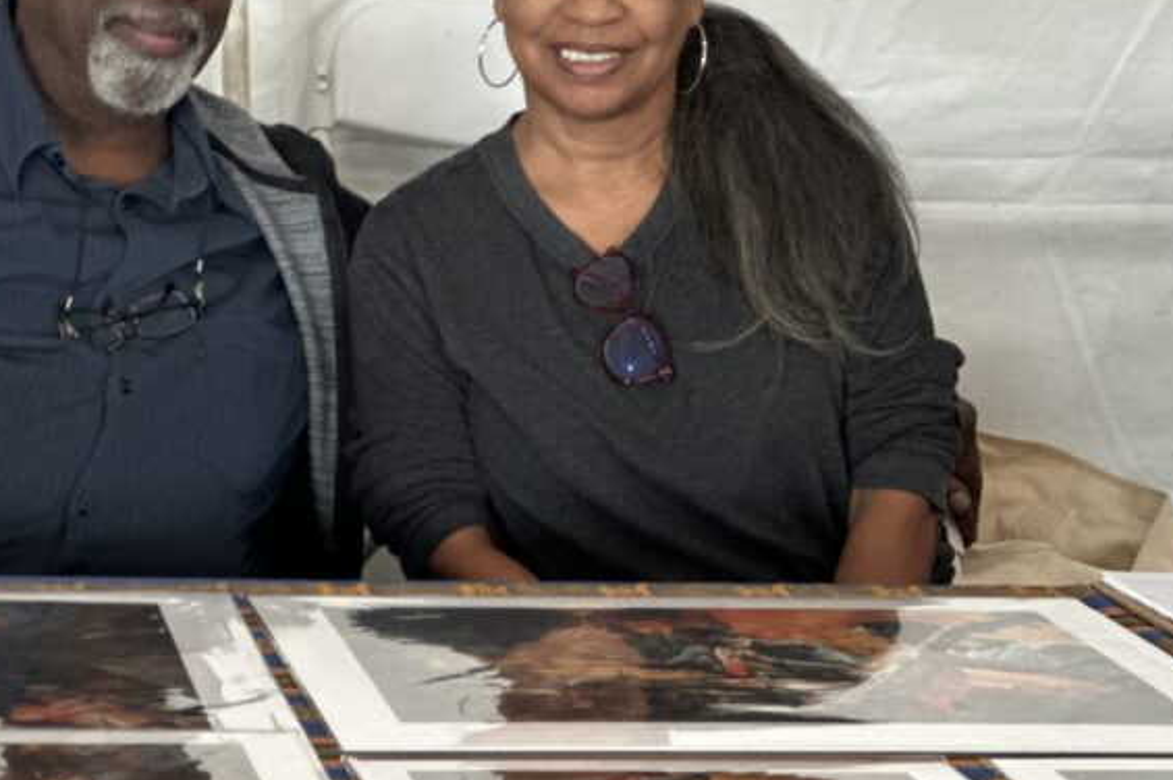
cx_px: 262
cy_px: 406
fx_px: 4526
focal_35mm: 139
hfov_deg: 14.7
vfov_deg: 9.9
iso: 400
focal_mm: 9
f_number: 2.8
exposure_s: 1/20
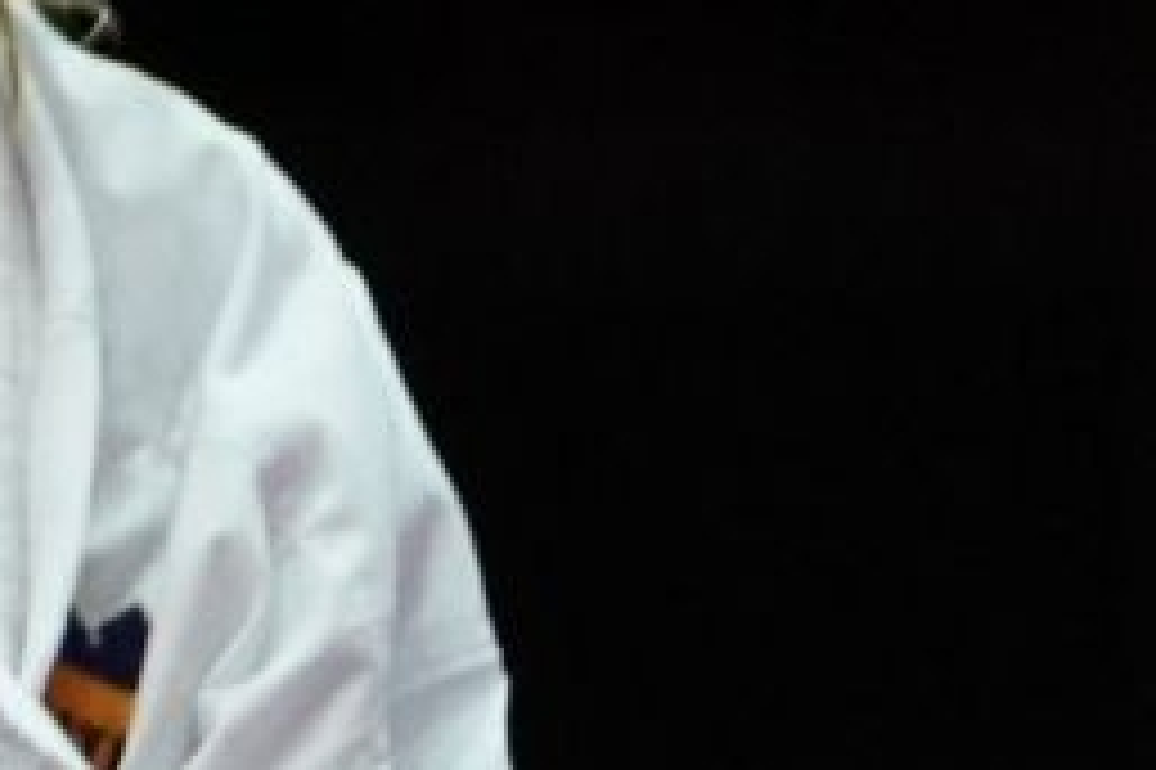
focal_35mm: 1540
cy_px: 1117
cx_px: -2879
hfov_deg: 1.3
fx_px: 49418
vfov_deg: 0.9
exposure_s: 1/1000
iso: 3200
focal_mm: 147
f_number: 2.8
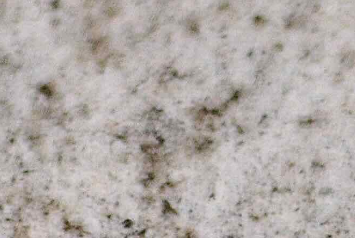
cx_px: 497
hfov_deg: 1.4
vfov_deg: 0.9
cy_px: 382
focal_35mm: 1484
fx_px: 14657
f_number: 5.6
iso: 400
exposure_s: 1/1600
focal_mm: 300
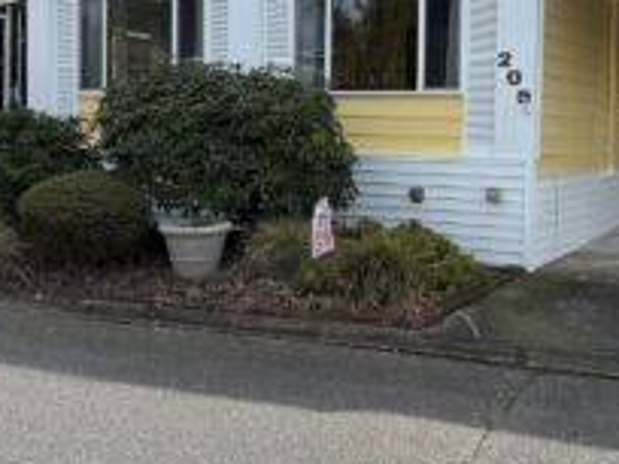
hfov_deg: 39.9
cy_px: 158
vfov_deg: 30.7
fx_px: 840
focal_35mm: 47
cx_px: 422
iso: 125
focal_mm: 6.76
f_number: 1.78
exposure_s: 1/5319
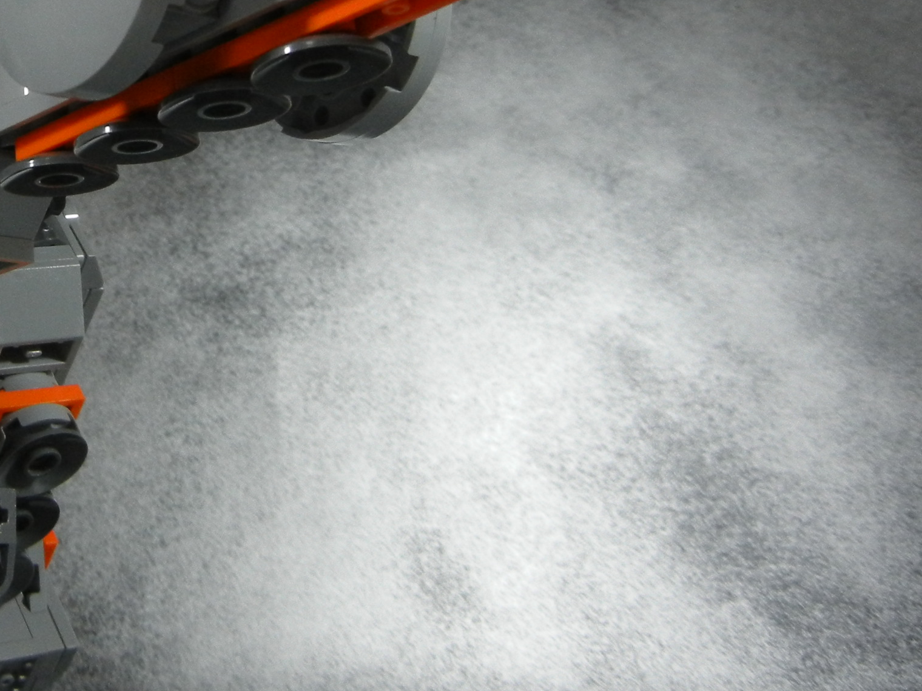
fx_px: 1944
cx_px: -62
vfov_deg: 20.0
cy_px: 139
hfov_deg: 25.0
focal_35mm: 73
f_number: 3.6
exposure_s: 1/98.6
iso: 400
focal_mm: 6.2
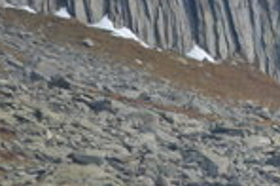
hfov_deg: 1.1
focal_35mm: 1950
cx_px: 749
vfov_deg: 0.7
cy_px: 271
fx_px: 15134
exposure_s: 1/500
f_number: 5.6
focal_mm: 240
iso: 200
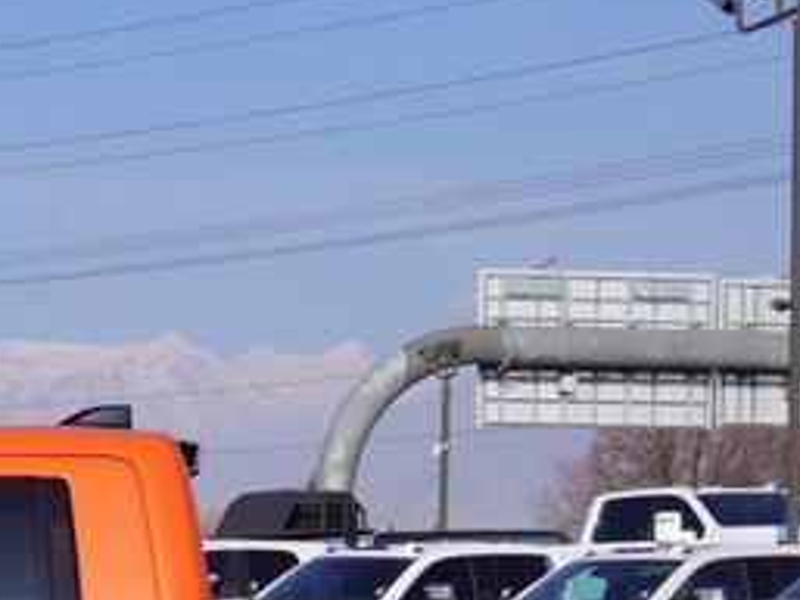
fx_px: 3191
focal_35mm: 138
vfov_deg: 10.3
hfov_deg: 13.8
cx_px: -224
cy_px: 945
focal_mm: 24
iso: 100
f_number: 11
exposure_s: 1/200
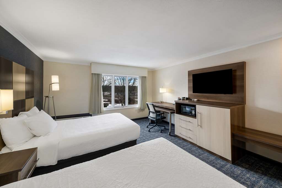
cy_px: 94
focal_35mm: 14
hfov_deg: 104.3
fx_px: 110
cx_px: 141
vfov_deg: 81.2
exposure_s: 1/2
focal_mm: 14
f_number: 8
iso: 100
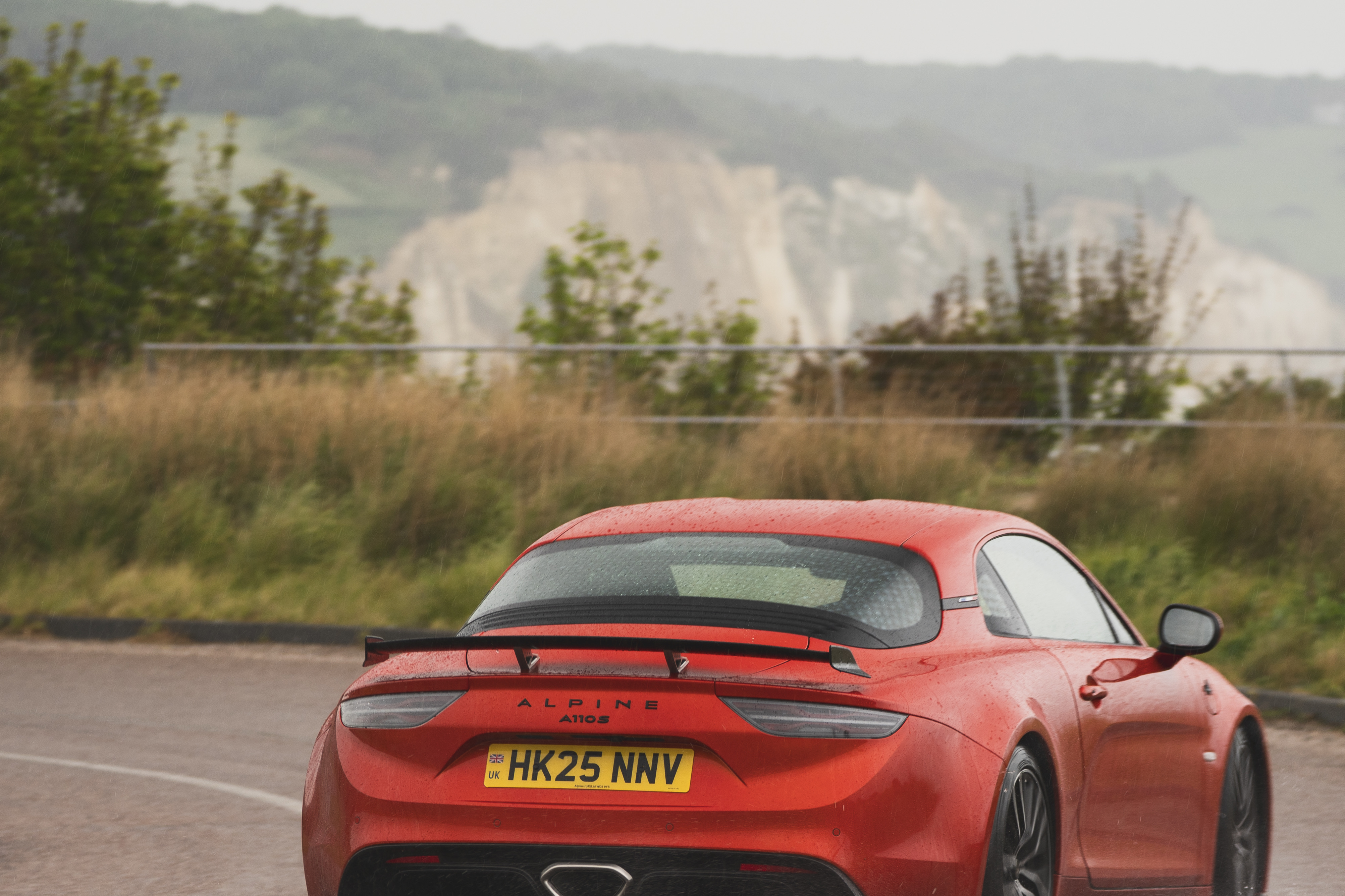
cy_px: 577
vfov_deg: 6.7
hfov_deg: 10.0
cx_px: 687
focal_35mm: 205
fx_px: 7658
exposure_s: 1/200
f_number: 5
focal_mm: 137
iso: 200
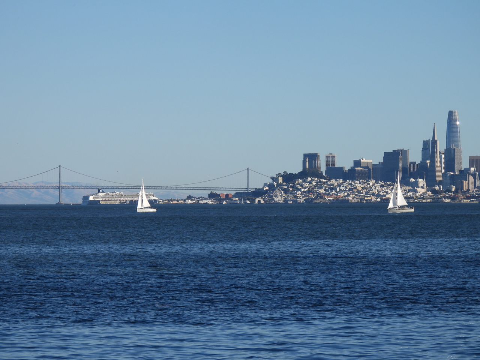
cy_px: 180
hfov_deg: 9.9
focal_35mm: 200
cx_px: 240
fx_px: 2773
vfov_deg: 7.4
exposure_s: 1/1000
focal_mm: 35.7
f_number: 4.5
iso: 100
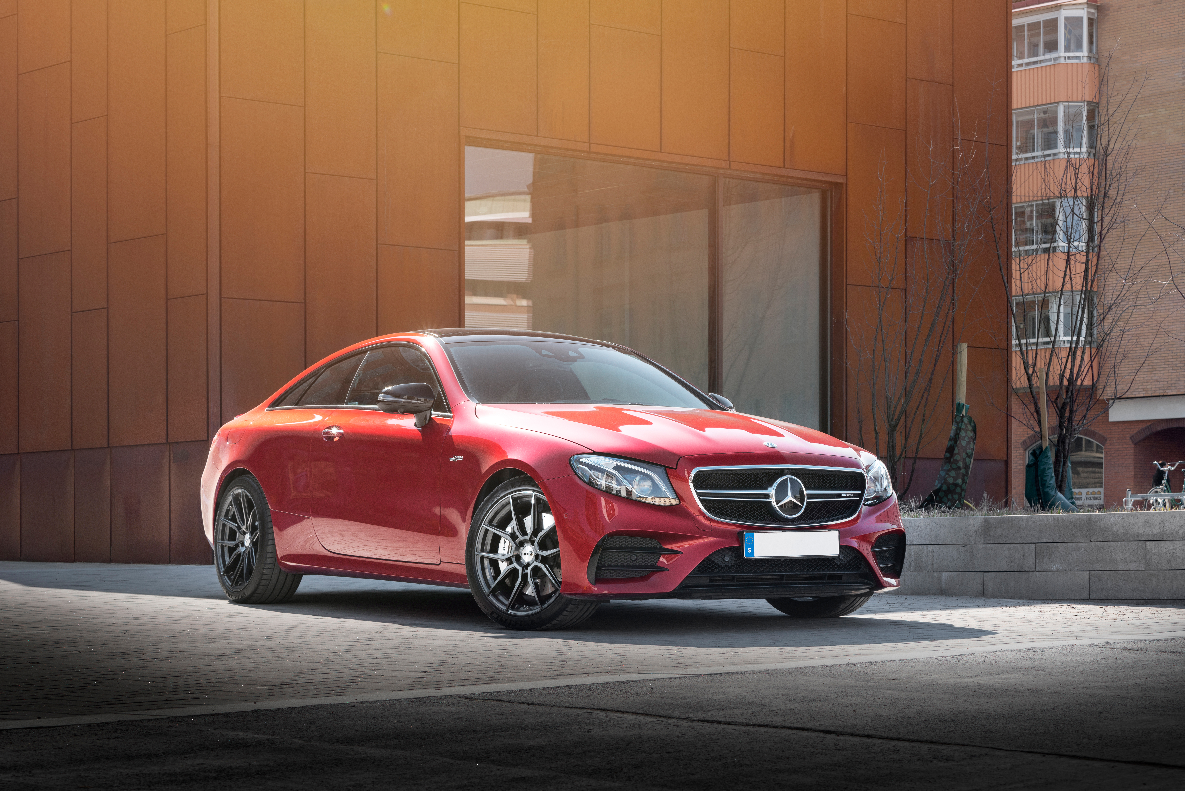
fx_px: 2304
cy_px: 396
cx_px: 592
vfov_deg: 19.5
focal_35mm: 70
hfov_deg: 28.8
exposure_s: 1/50
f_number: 10
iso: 250
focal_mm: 70
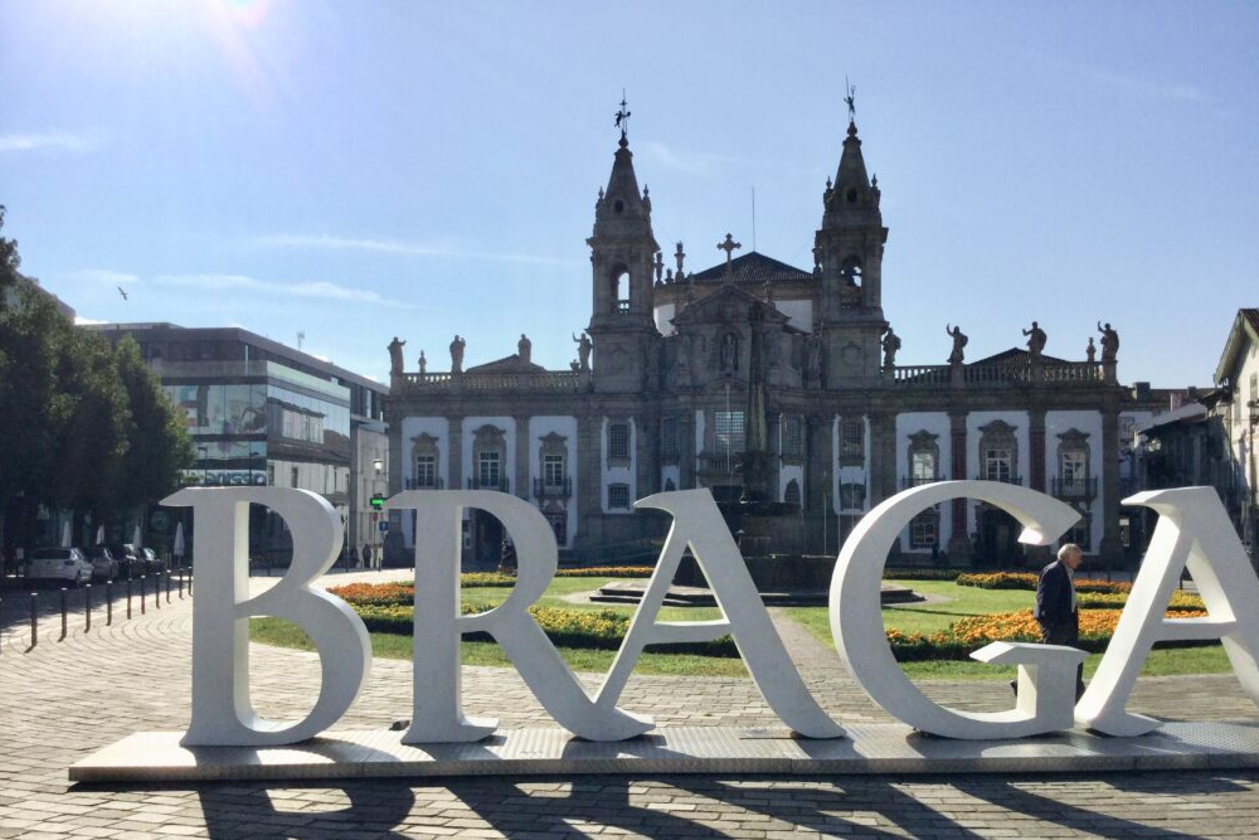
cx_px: 641
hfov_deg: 57.2
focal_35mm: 33
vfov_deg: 39.9
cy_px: 476
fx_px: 1154
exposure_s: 1/3401
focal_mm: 3.3
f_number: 2.4
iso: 25
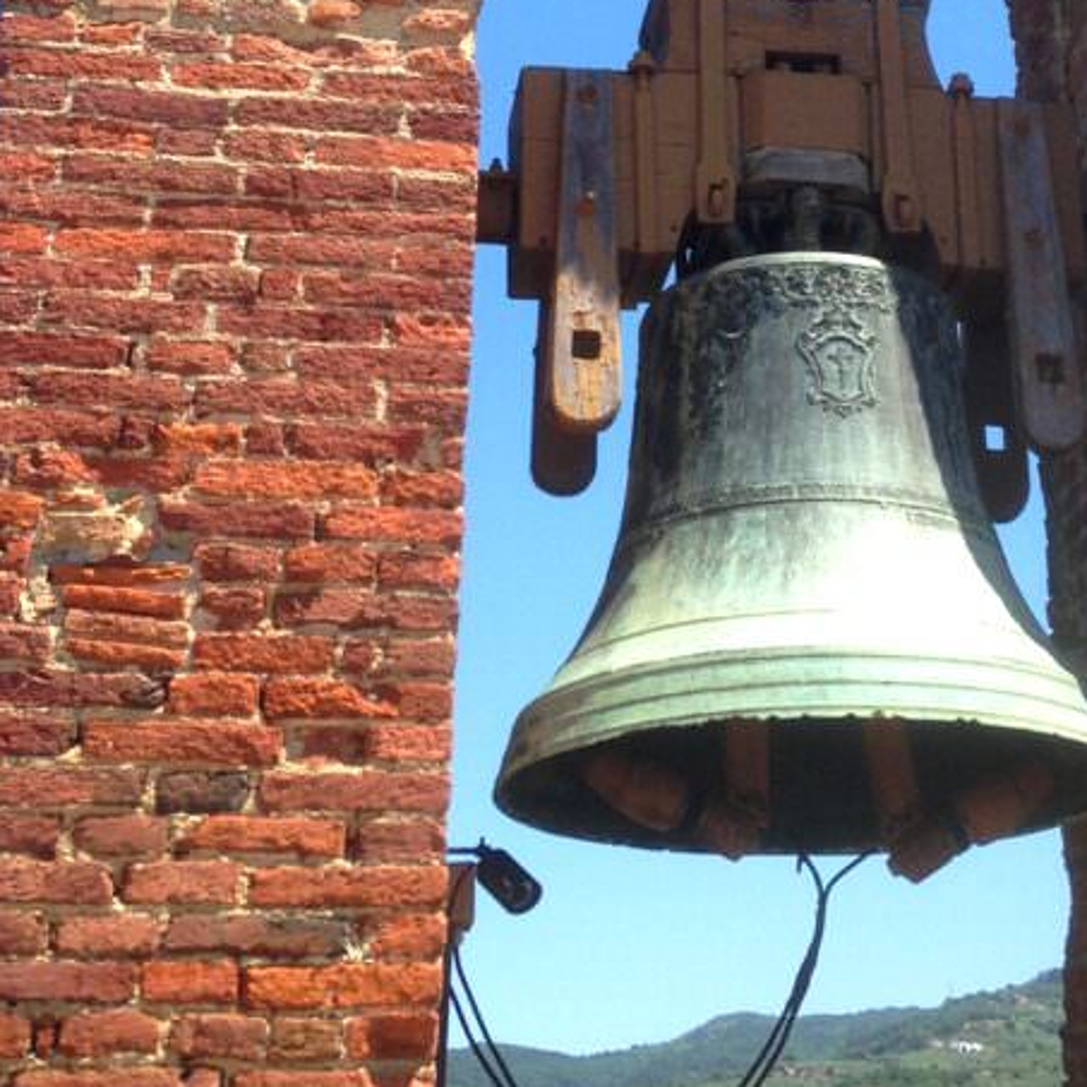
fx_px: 2238
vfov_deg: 26.7
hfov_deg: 27.2
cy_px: 198
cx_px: 705
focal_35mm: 63
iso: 50
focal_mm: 4.12
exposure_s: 1/919
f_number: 2.4
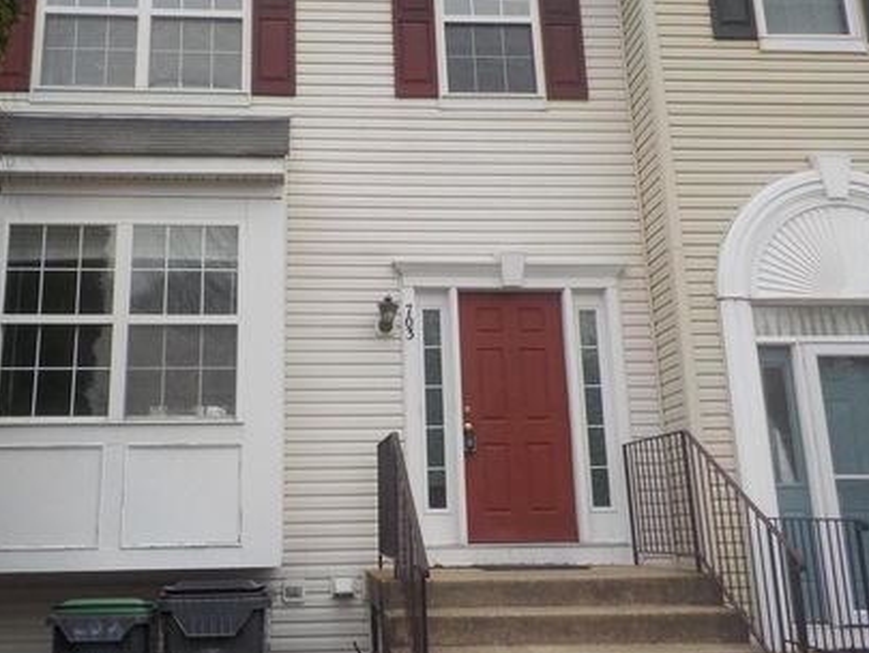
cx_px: 360
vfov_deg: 38.5
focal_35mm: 37
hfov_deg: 49.9
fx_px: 929
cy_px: 263
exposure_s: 1/250
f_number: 3.3
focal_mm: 4.1
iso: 125
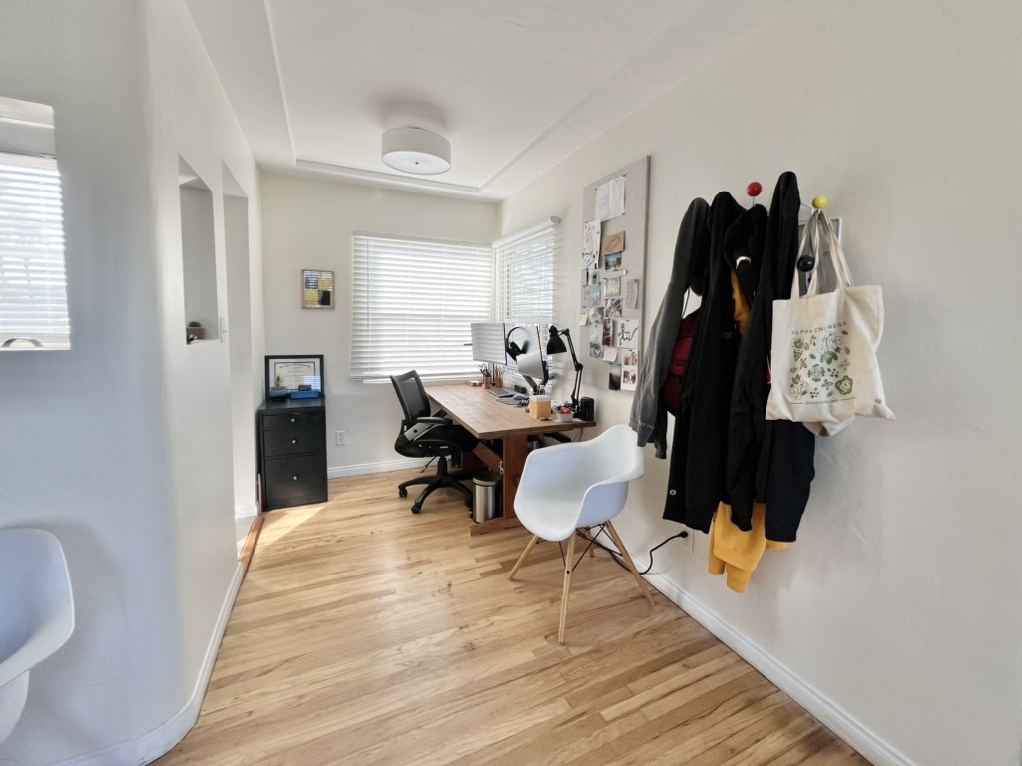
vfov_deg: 89.9
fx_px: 384
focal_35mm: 13
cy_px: 383
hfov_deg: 106.2
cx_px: 511
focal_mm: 1.57
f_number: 1.8
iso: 32
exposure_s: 1/99
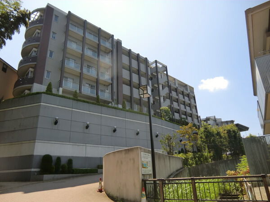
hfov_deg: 71.6
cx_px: 135
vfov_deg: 56.8
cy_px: 101
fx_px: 187
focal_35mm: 24
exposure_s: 1/640
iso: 64
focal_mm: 4.3
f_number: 3.2
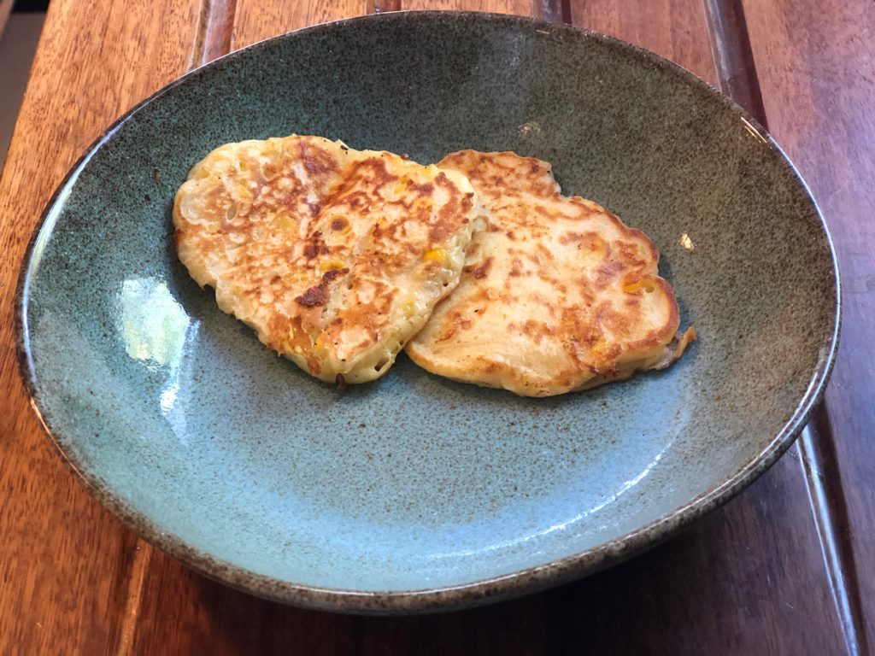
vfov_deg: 25.7
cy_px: 328
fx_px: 1441
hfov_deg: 33.8
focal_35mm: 57
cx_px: 438
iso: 160
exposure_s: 1/30
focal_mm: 6.6
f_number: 2.8
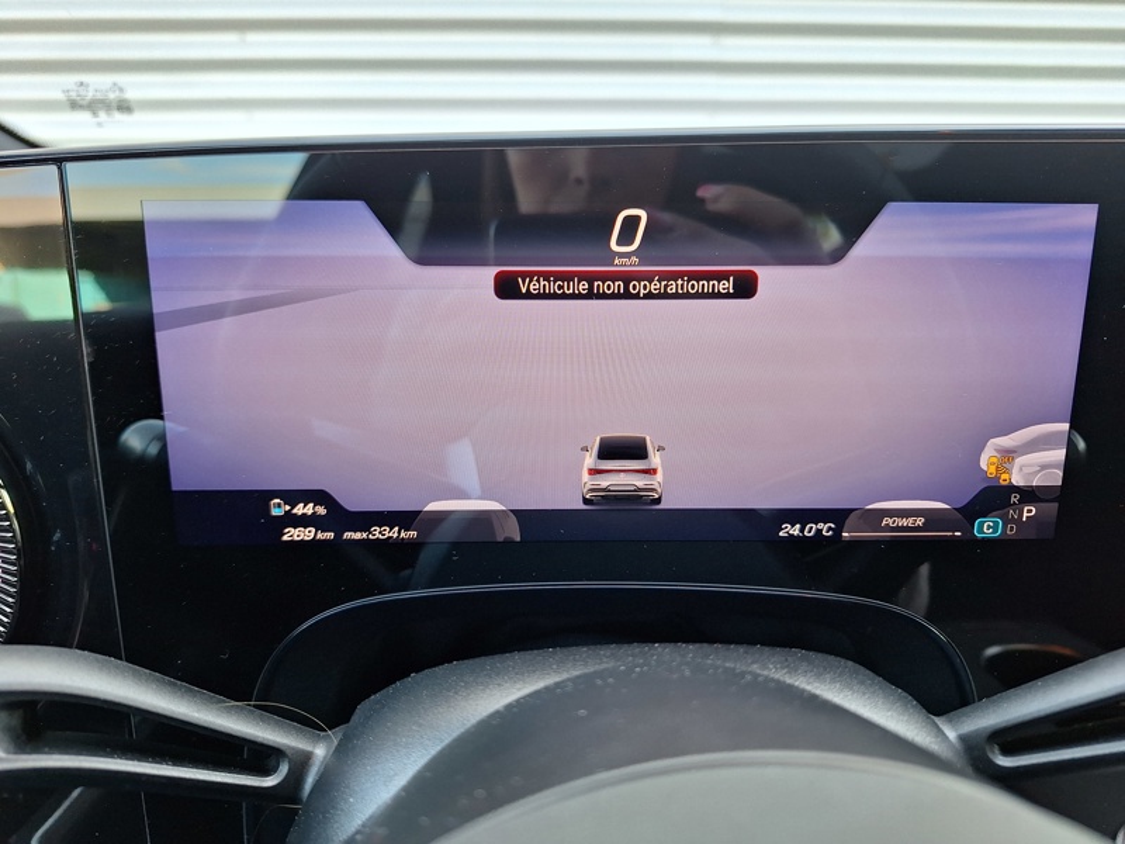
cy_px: 422
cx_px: 562
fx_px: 747
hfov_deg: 73.9
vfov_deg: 58.9
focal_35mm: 23
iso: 80
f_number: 1.8
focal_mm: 5.54
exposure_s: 1/100
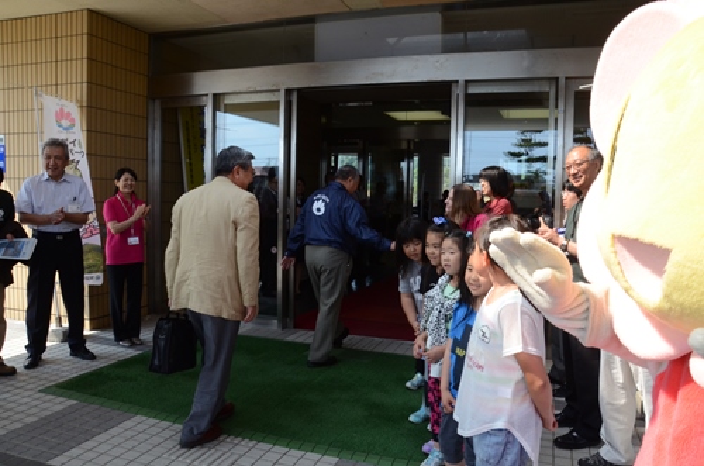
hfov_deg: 67.5
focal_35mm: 27
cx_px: 352
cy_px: 233
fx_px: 527
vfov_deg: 47.7
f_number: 16
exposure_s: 1/160
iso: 800
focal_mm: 18
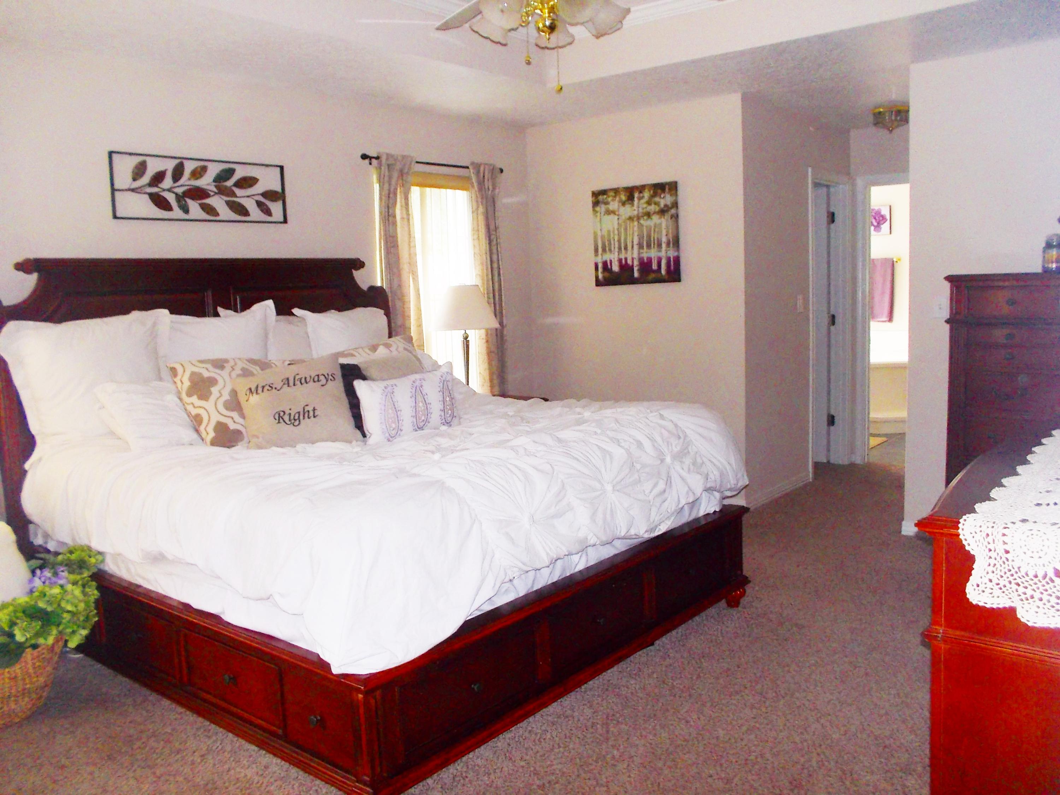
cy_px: 398
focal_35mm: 29
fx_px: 888
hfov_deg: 61.7
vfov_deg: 48.2
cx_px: 530
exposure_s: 1/25
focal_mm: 4.1
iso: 200
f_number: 3.3
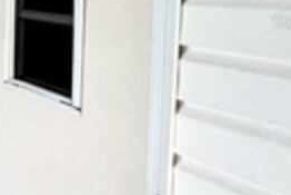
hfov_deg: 16.8
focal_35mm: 66
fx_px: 534
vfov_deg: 20.2
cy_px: 21
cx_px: -354
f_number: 1.8
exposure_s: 1/99
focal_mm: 1.57
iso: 100
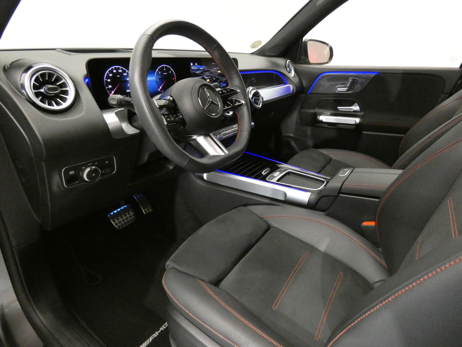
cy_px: 174
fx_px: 267
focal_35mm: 20
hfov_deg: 81.7
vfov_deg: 66.0
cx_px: 231
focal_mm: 3.6
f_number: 2.8
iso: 1600
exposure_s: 1/30
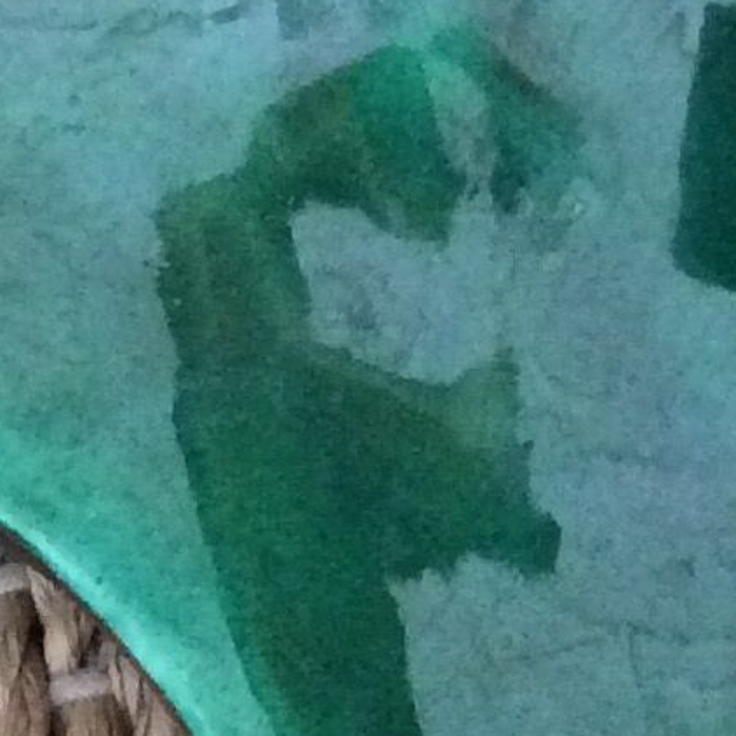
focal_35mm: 173
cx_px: 619
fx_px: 4162
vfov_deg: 10.1
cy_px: 552
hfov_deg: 10.1
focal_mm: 3.3
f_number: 2.4
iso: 400
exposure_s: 1/17
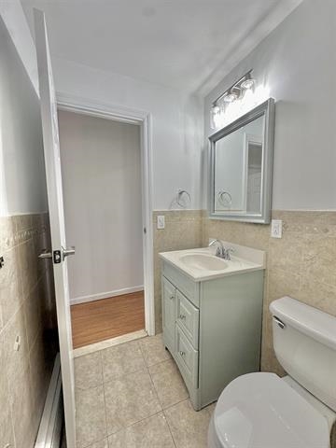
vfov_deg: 102.1
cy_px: 224
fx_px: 181
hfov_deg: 85.7
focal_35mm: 14
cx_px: 168
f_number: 2.2
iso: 125
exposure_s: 1/120
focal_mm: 2.22
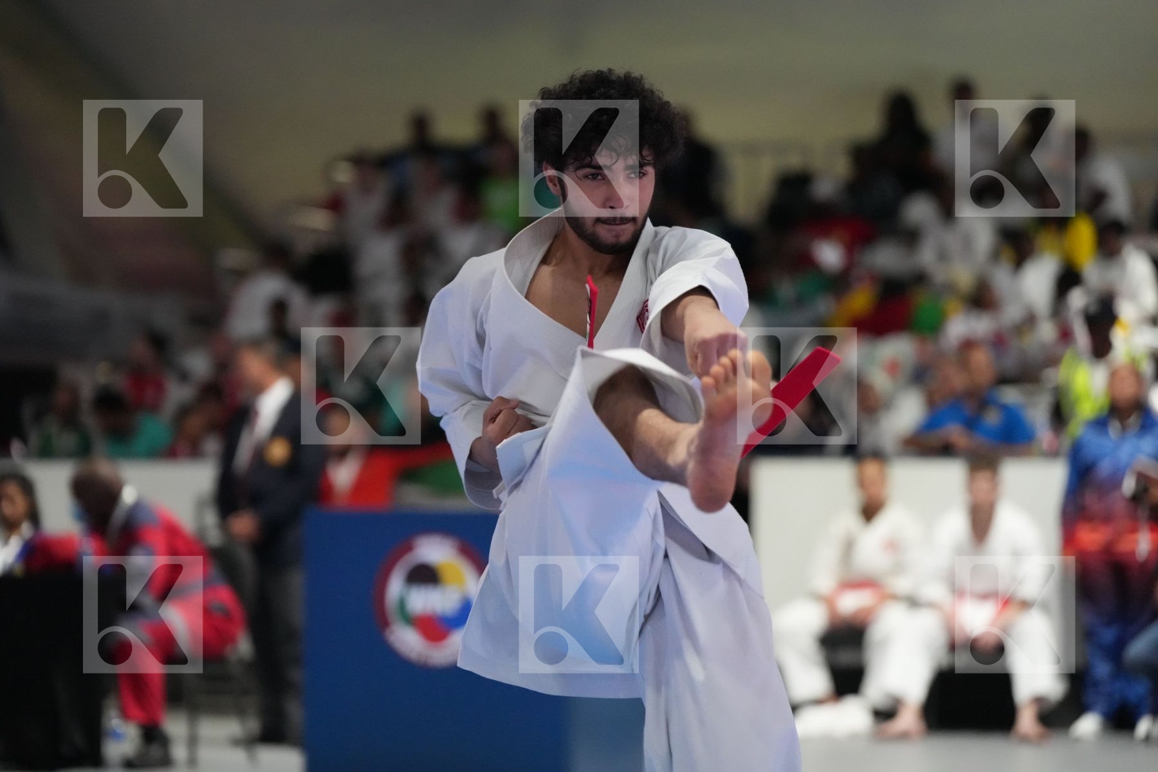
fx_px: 4181
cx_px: 579
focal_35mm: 130
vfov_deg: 10.5
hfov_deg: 15.8
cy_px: 386
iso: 8000
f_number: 2.8
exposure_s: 1/500
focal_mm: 130
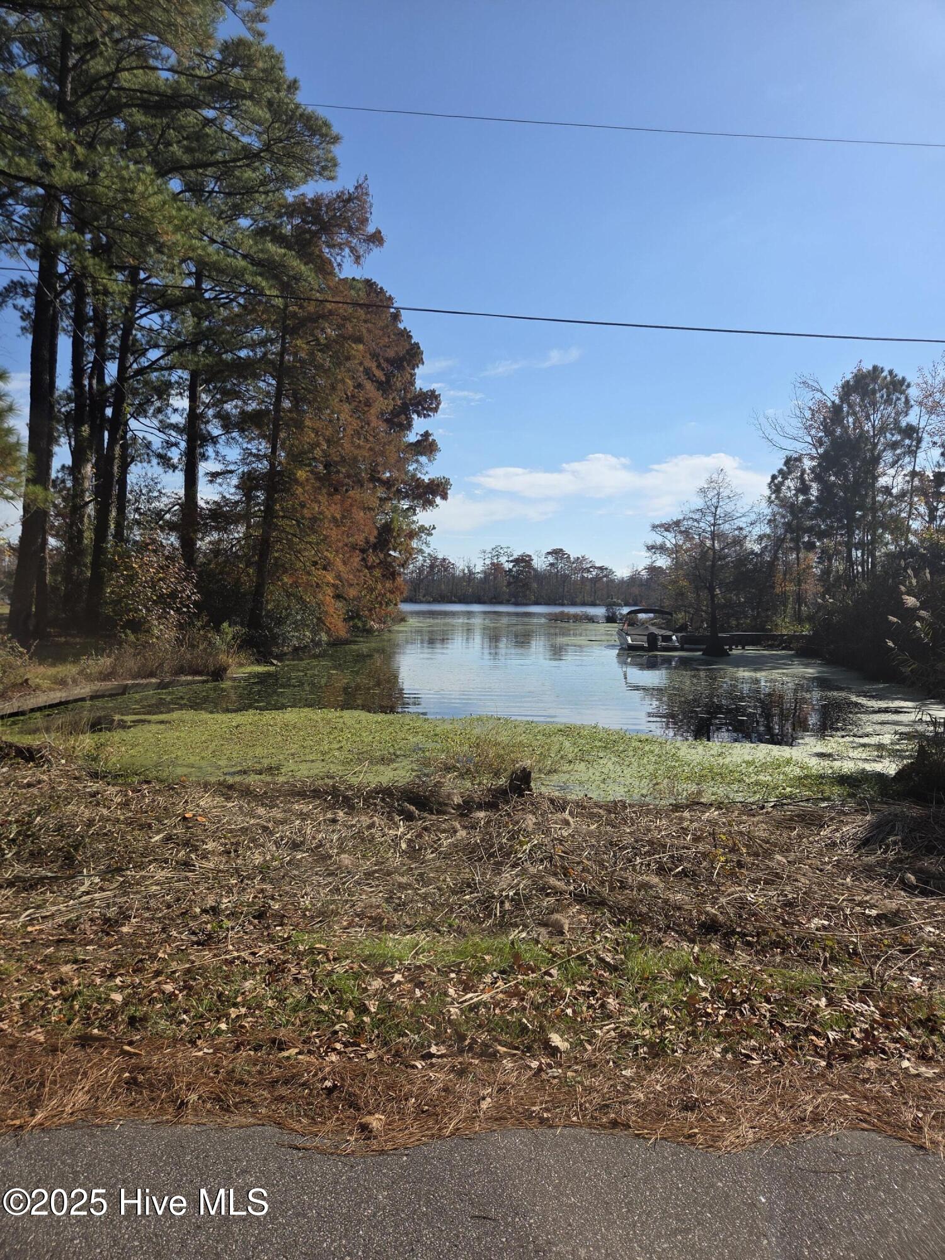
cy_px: 630
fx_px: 837
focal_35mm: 23
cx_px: 472
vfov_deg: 73.9
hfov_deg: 58.9
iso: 80
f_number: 1.8
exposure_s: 1/6412
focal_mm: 5.4
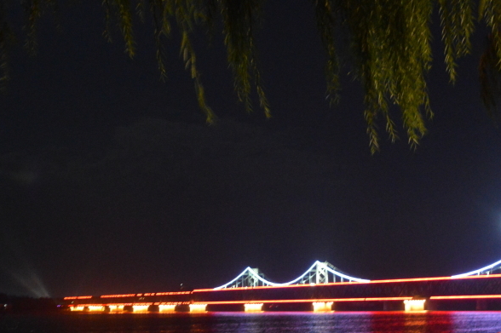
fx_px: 654
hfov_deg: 41.8
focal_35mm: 47
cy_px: 208
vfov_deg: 28.5
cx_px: 285
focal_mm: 18
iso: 3200
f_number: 3.5
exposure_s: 1/8
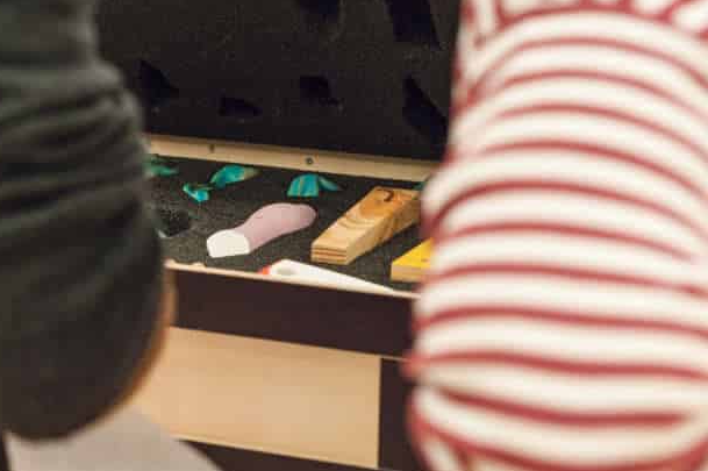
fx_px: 2712
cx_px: 123
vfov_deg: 9.9
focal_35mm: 138
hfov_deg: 14.8
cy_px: 217
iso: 800
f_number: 5.6
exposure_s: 1/60
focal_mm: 70
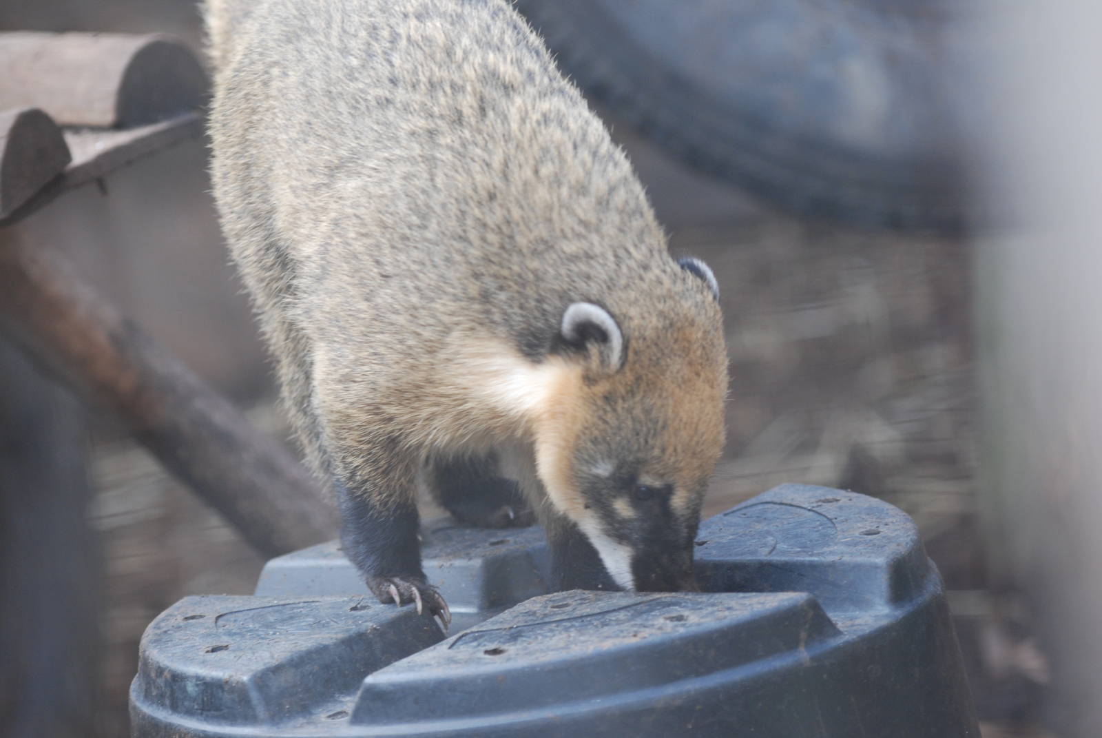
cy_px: 369
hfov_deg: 10.1
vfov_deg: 6.8
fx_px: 6206
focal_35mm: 202
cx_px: 551
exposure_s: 1/100
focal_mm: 135
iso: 400
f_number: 4.5
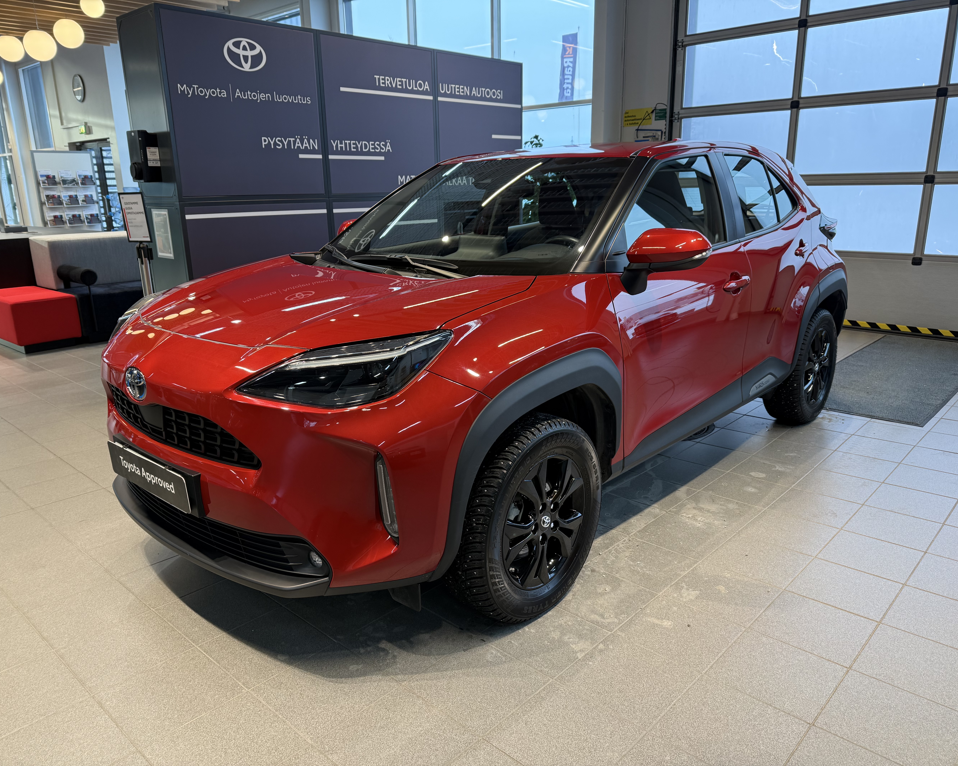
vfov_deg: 56.8
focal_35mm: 25
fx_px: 709
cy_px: 383
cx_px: 484
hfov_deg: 68.1
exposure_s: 1/100
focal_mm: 6.76
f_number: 1.78
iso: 80
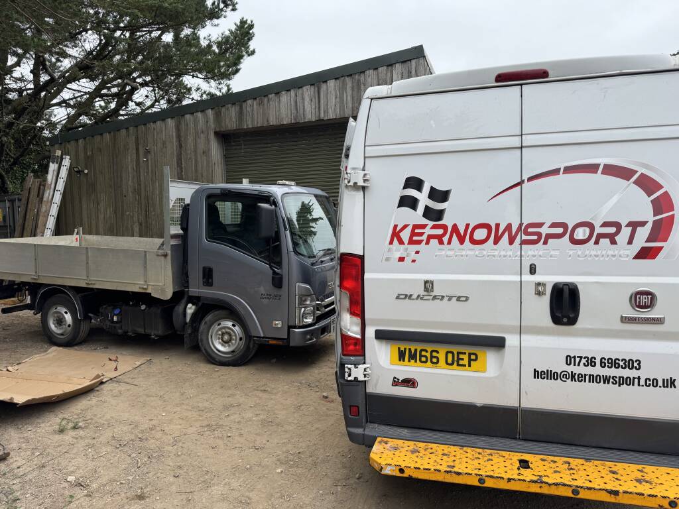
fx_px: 471
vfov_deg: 56.8
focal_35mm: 24
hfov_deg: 71.6
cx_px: 340
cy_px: 254
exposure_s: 1/2041
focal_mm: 6.76
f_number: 1.78
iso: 80
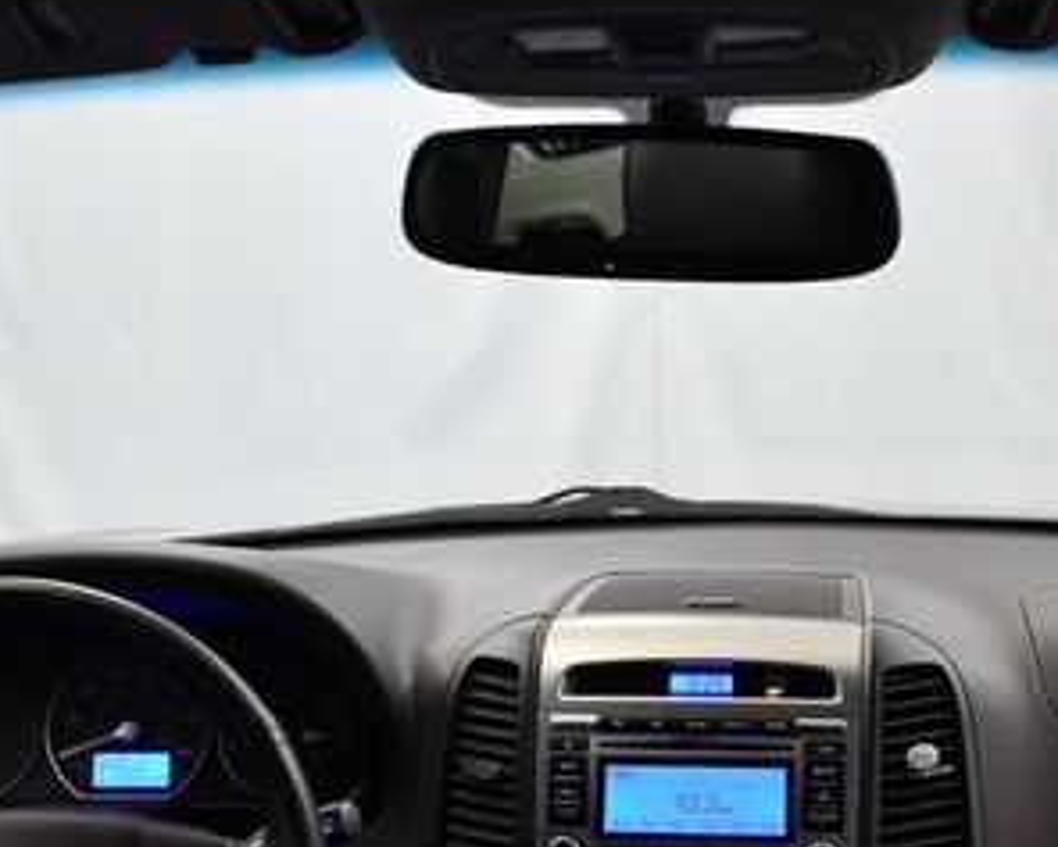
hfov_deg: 25.9
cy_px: 658
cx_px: 704
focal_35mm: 73
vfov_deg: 20.8
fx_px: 2287
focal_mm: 18
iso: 2000
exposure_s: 1/125
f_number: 3.5
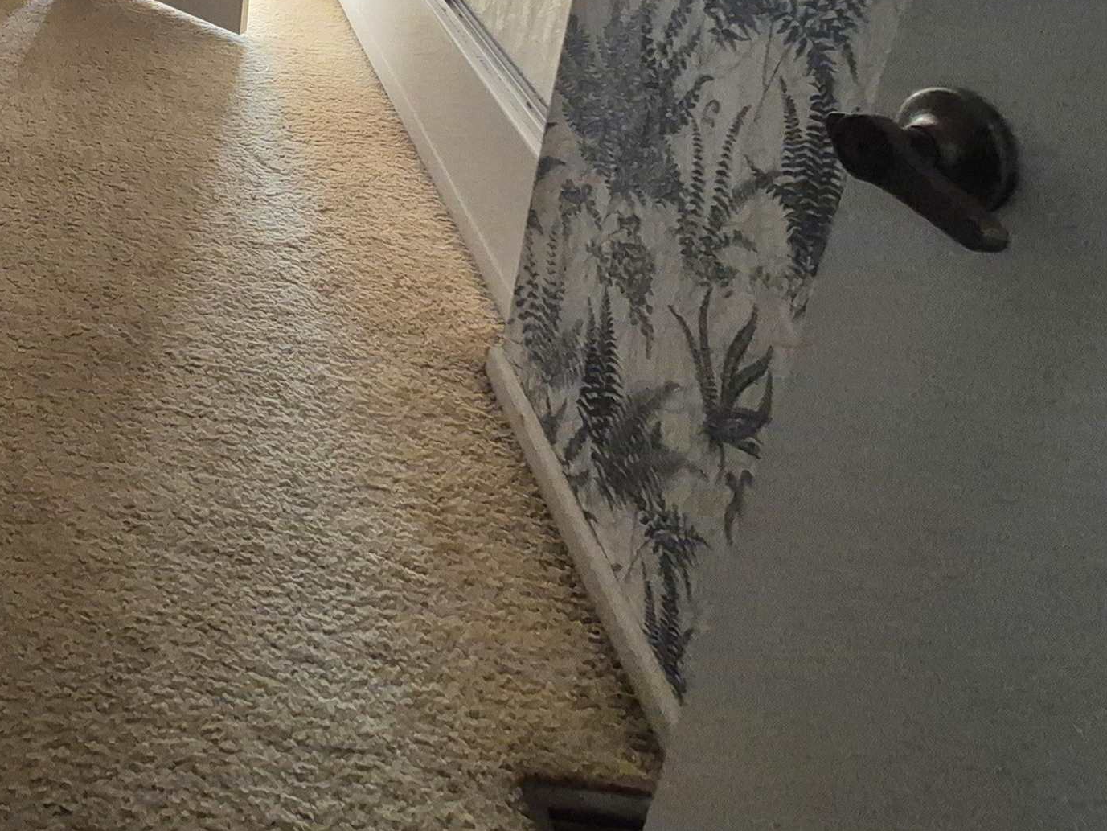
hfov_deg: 48.0
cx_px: -55
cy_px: -88
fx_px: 927
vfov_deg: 39.3
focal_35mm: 29
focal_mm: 1.74
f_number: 2.2
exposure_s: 1/60
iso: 1000
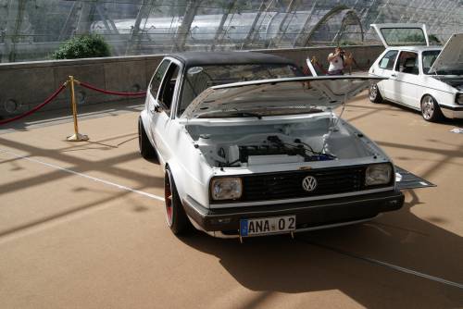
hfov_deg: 53.1
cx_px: 232
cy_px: 154
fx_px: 463
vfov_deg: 36.9
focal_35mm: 36
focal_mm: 24
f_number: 10
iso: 100
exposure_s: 1/160
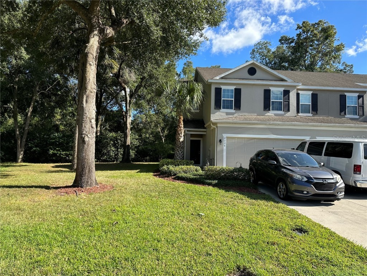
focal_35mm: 24
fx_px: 254
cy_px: 138
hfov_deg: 71.6
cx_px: 184
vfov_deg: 56.8
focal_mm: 6.86
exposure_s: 1/2028
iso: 80
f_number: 1.78
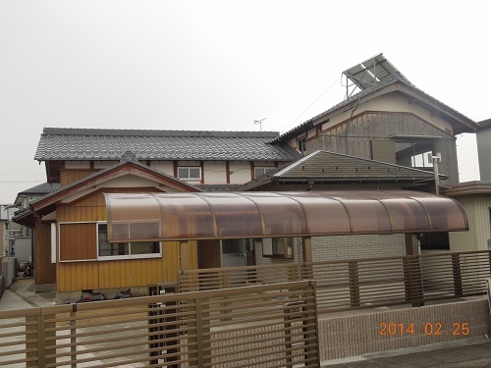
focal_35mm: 35
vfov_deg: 40.7
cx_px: 246
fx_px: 496
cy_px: 184
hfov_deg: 52.6
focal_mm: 6.3
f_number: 3.7
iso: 100
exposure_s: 1/100
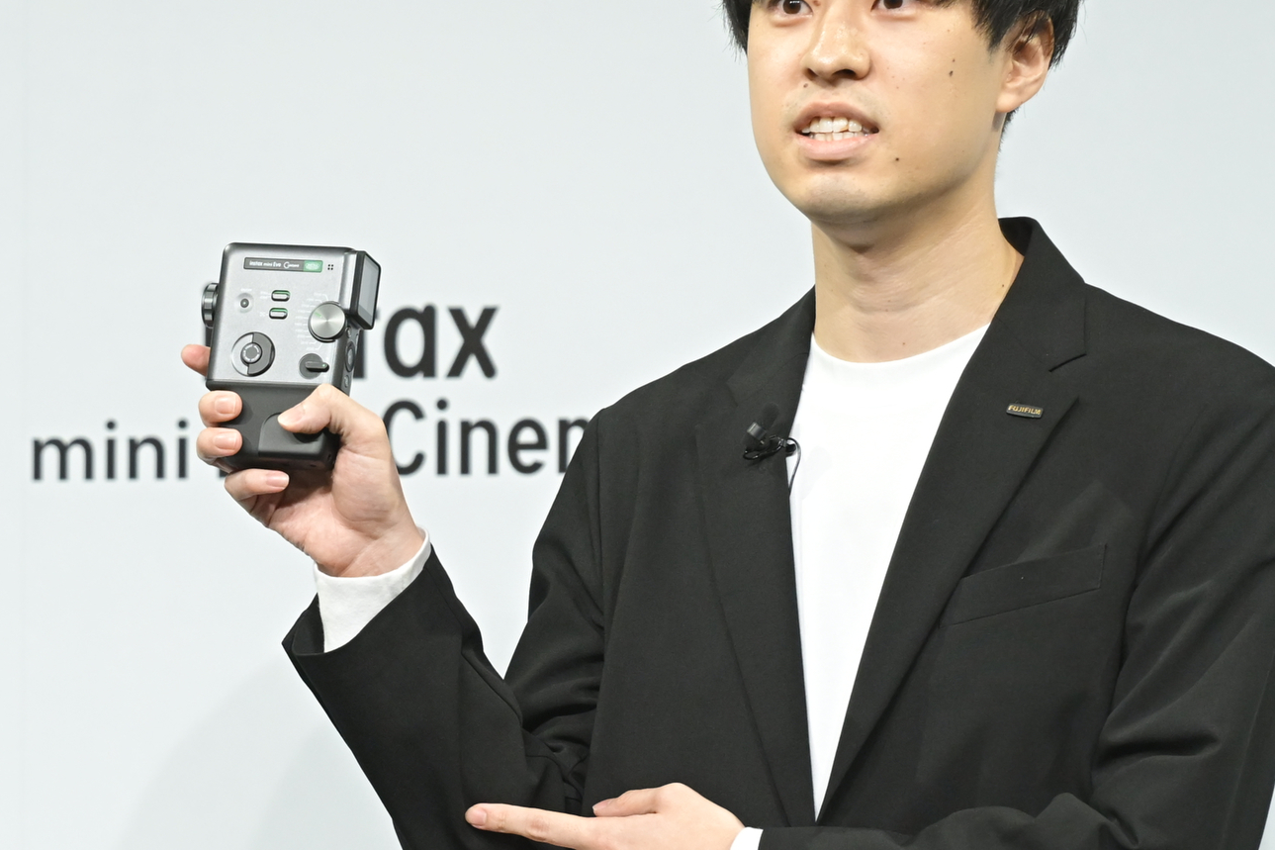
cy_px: 343
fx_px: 10021
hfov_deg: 7.3
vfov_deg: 4.9
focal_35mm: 283
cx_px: 589
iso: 2000
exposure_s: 1/320
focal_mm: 190
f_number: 4
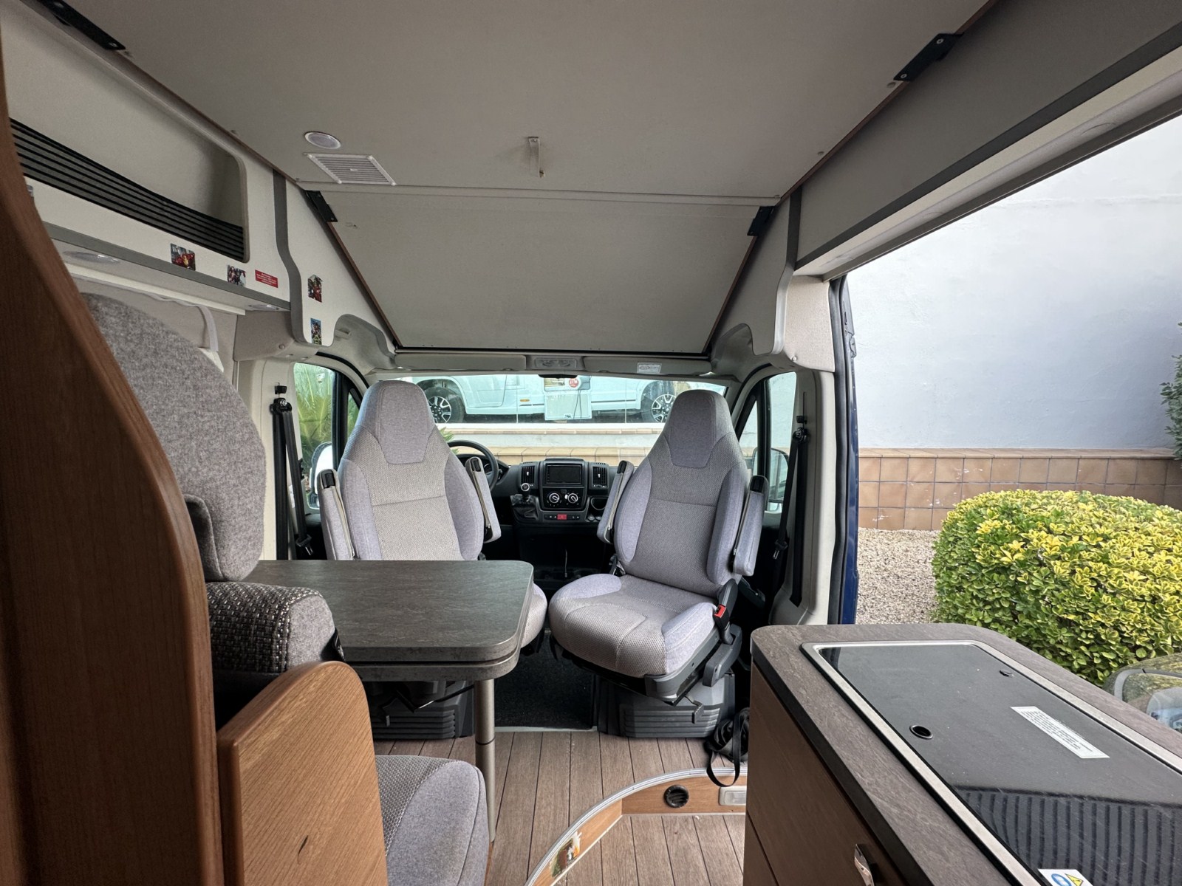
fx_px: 478
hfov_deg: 102.1
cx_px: 591
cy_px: 443
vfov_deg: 85.7
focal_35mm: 14
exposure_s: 1/99
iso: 80
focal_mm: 2.22
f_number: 2.2
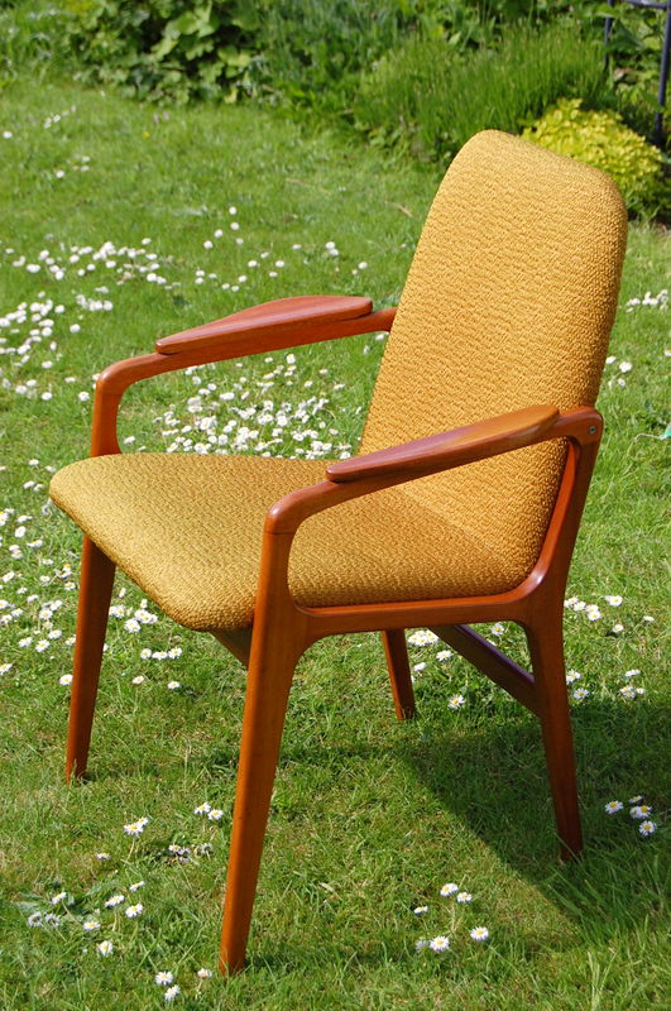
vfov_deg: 24.7
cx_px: 336
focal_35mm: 82
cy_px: 506
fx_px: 2313
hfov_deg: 16.5
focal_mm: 55
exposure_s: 1/250
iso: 200
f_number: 8
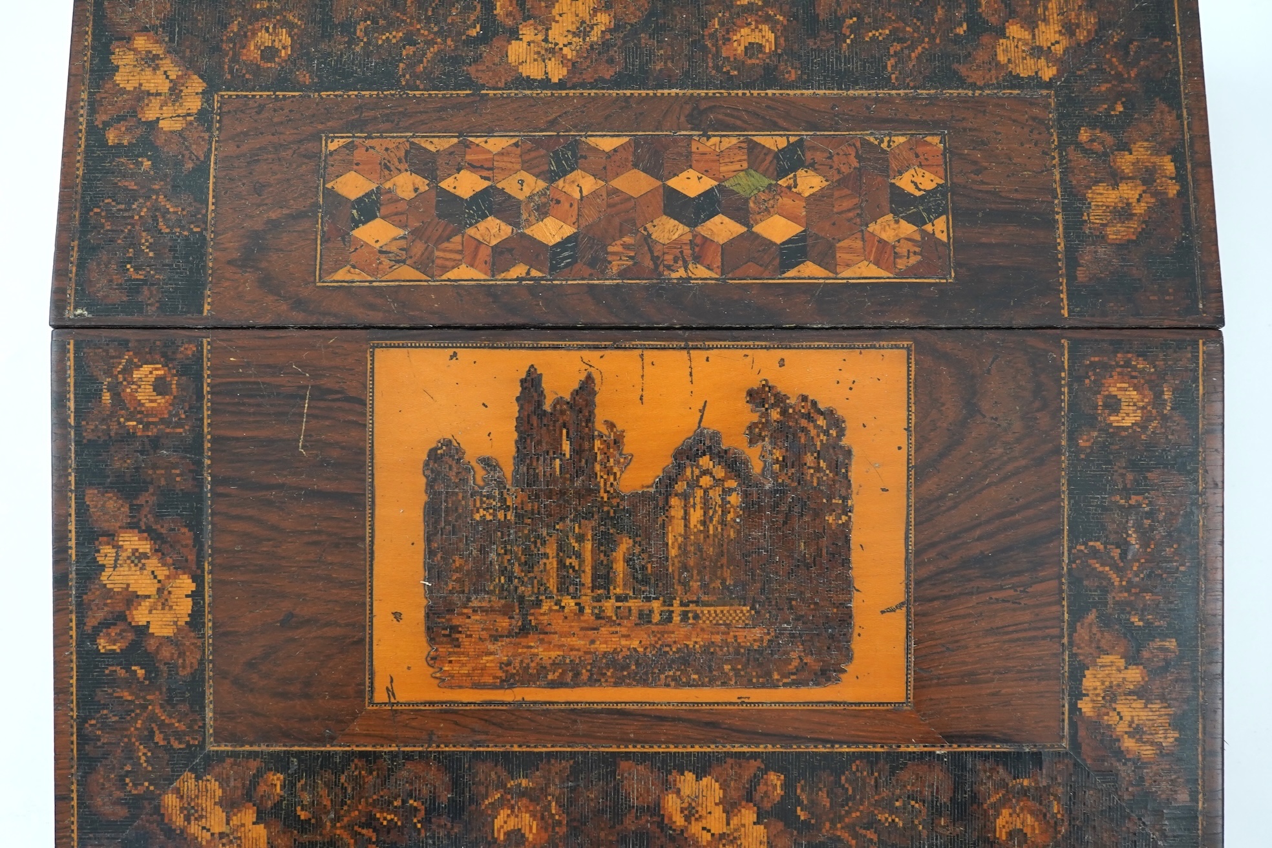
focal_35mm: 45
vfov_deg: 29.9
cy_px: 424
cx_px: 636
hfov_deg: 43.6
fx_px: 1590
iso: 640
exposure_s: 1/60
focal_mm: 30
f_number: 5.6
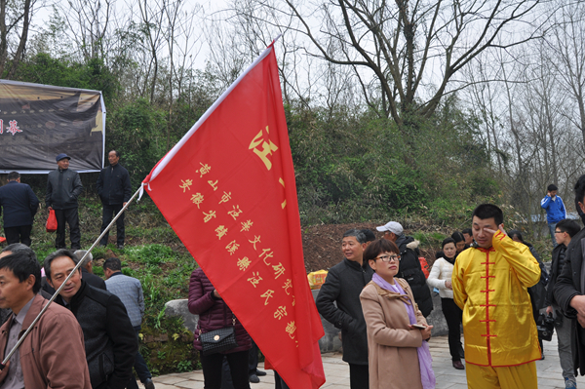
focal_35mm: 33
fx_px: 536
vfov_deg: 39.9
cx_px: 292
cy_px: 194
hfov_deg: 57.3
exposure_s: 1/250
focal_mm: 22
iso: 200
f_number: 8
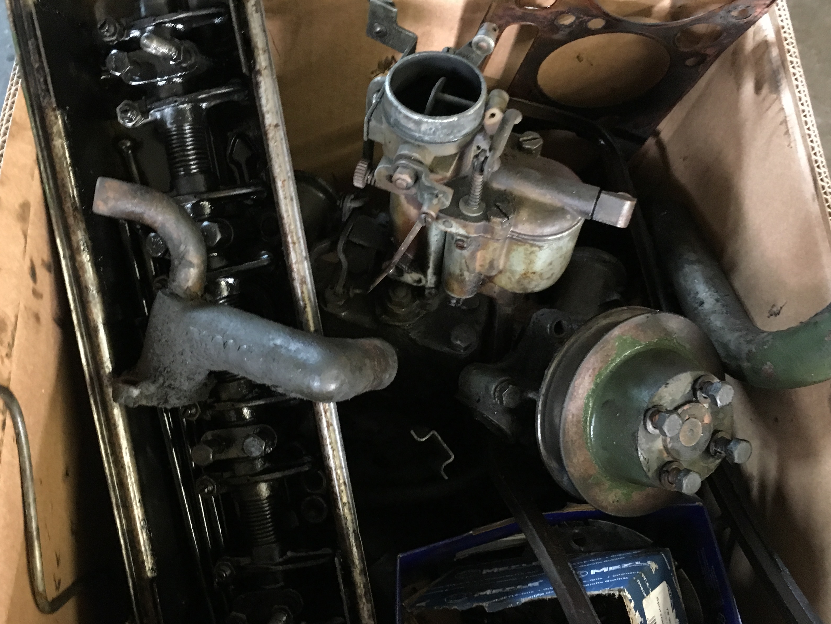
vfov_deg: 38.6
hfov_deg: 50.1
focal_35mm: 37
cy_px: 333
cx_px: 377
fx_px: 888
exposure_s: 1/17
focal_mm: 4.15
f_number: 2.2
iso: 400
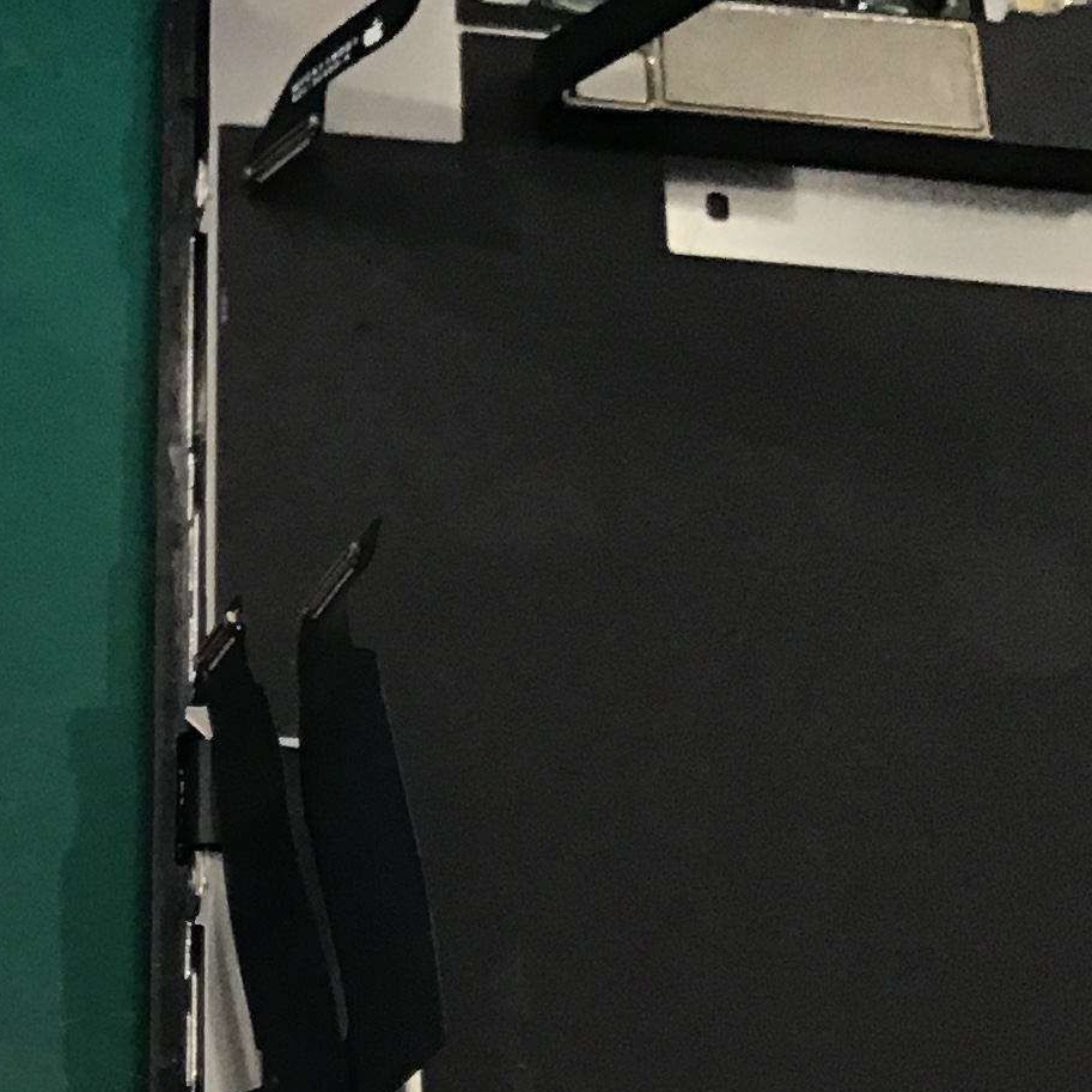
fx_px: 3498
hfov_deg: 16.6
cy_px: 908
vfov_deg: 17.6
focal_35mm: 98
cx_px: -382
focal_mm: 3.3
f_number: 2.4
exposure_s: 1/30
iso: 32
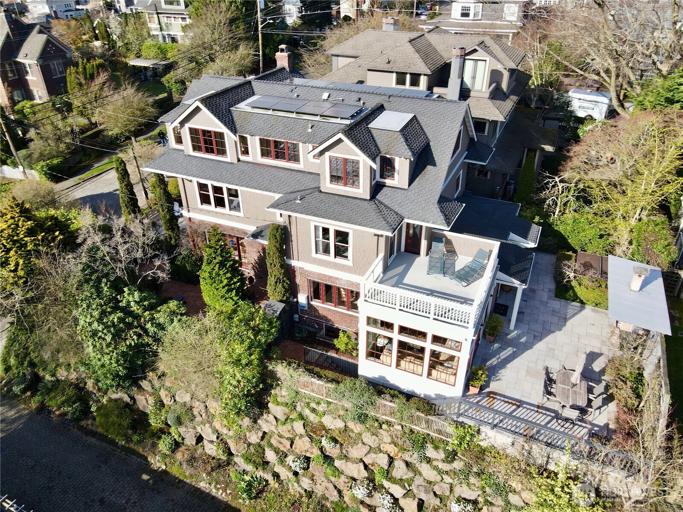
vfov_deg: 56.8
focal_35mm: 24
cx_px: 342
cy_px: 256
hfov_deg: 71.6
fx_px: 474
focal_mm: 4.5
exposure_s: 1/350
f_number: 2.8
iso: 100
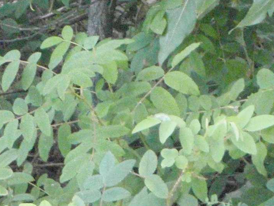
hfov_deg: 5.0
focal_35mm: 394
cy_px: 62
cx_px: -134
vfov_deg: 3.8
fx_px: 3118
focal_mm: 16.25
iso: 800
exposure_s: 1/80
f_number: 4.7
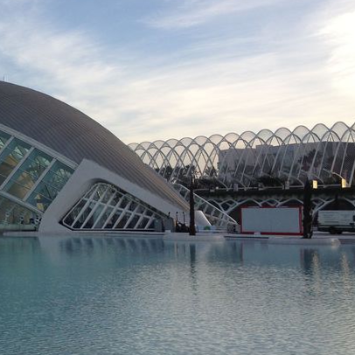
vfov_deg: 28.2
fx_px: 708
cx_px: 24
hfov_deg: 27.0
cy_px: 166
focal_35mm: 61
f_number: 2.4
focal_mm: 4.28
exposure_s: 1/736
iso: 50
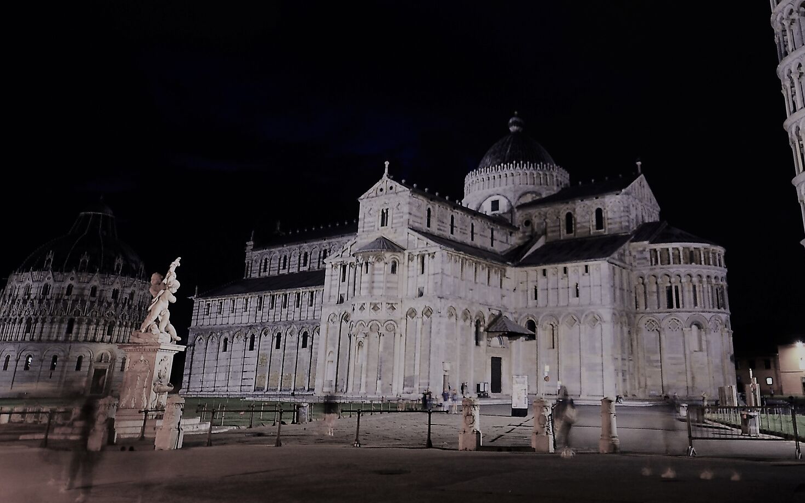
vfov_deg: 41.1
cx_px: 500
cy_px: 156
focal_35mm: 30
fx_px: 658
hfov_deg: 62.1
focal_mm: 12
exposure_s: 2
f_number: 4.5
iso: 200
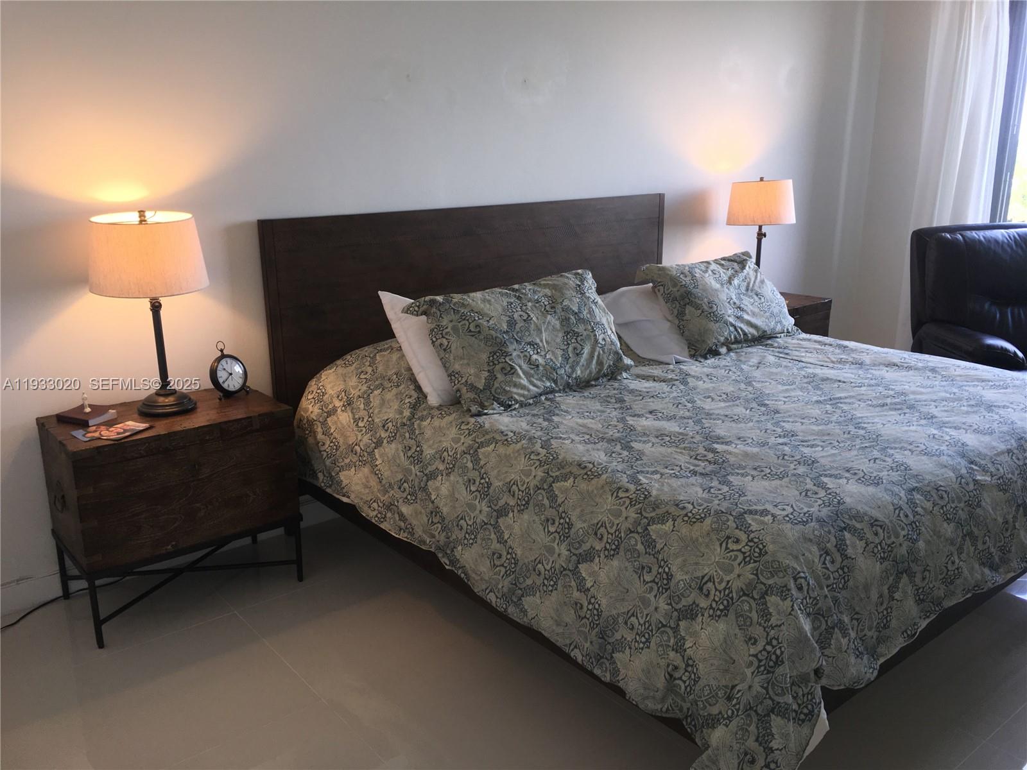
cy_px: 385
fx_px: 860
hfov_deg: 61.7
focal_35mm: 29
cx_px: 514
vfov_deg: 48.2
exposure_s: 1/48
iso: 25
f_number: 2.2
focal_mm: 4.15
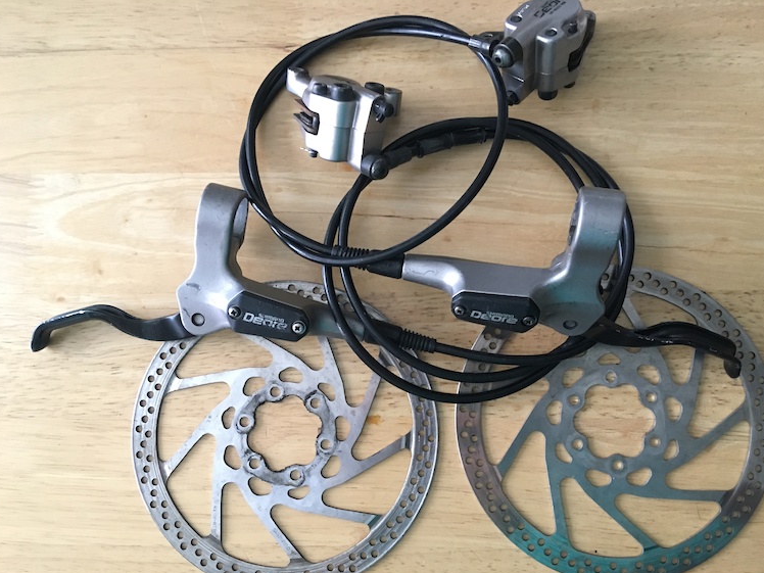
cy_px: 305
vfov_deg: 45.4
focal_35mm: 31
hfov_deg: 58.3
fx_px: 684
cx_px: 395
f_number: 2.2
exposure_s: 1/17
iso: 200
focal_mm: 4.15
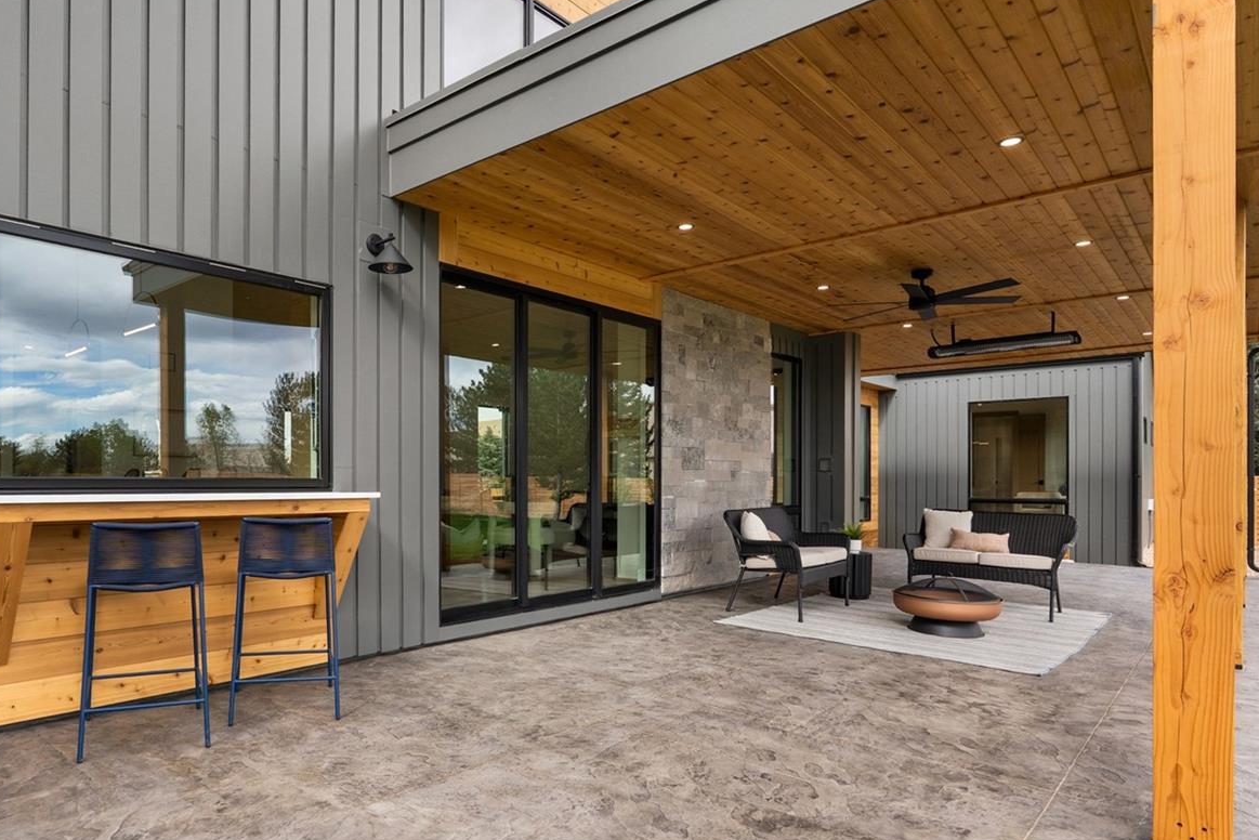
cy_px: 461
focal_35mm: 23
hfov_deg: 75.5
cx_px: 471
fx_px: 794
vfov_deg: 55.7
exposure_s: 1/100
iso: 500
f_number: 8
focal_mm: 16.5
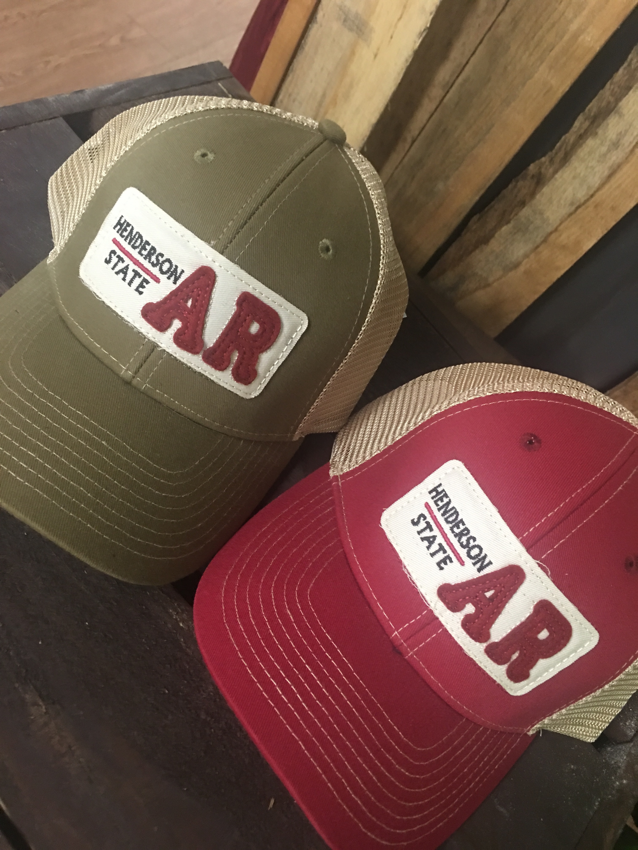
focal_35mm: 29
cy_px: 425
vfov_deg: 61.7
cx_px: 319
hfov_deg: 48.2
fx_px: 713
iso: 50
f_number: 2.2
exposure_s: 1/4
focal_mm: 4.15
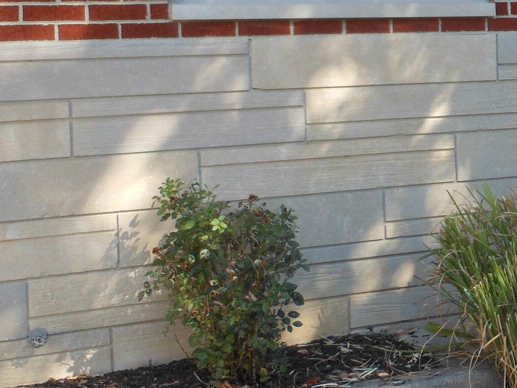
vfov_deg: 18.0
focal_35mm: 81
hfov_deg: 22.4
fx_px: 1210
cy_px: 74
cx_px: 611
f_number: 3.7
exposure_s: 1/100
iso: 80
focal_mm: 5
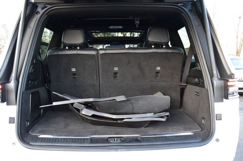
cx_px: 122
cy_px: 80
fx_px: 223
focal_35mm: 33
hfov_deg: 57.2
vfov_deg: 39.9
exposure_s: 1/15
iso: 800
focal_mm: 22
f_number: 6.3
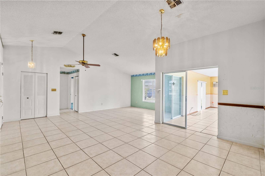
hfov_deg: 96.7
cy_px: 88
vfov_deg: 73.7
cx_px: 132
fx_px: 118
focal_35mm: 16
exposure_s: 1/13
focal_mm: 16
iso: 500
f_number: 9
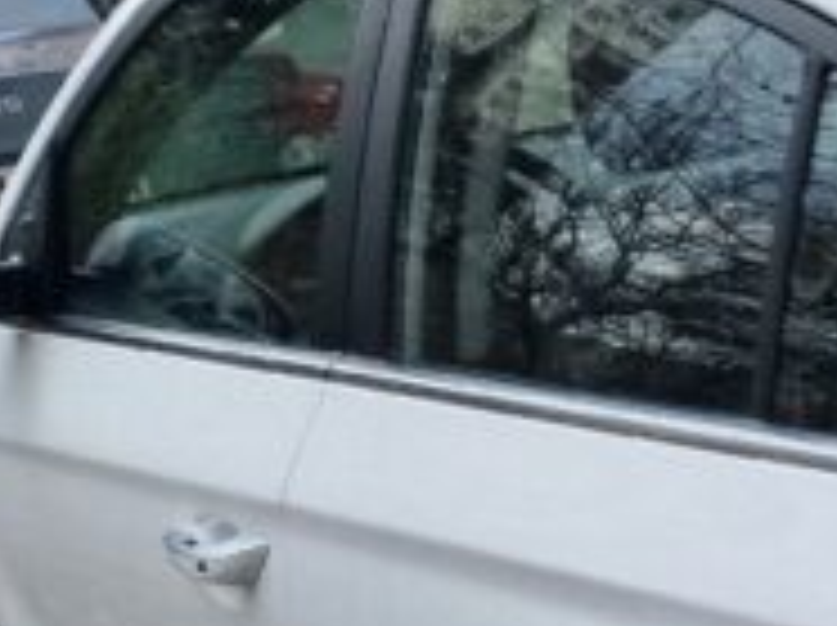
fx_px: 2294
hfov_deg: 17.3
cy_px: 1054
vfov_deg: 14.1
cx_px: 1458
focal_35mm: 95
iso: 50
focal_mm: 6.4
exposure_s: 1/180
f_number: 1.8
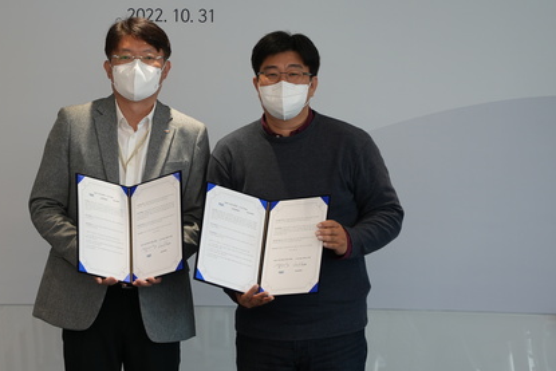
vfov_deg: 7.3
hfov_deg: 10.9
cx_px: 172
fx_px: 2904
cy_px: 90
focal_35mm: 188
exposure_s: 1/60
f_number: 5
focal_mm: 122
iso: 200
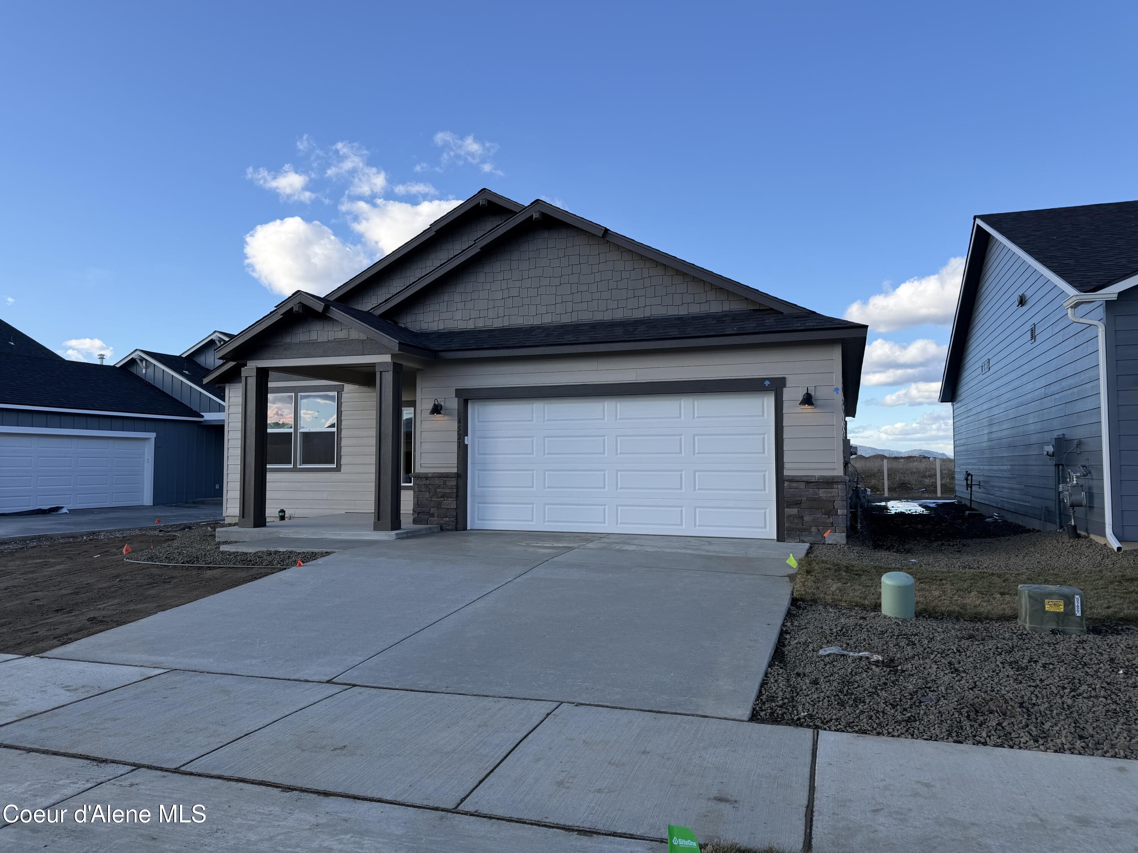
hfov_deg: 71.6
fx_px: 789
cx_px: 569
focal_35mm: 24
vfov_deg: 56.8
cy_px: 426
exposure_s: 1/1812
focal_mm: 6.76
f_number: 1.78
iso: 80
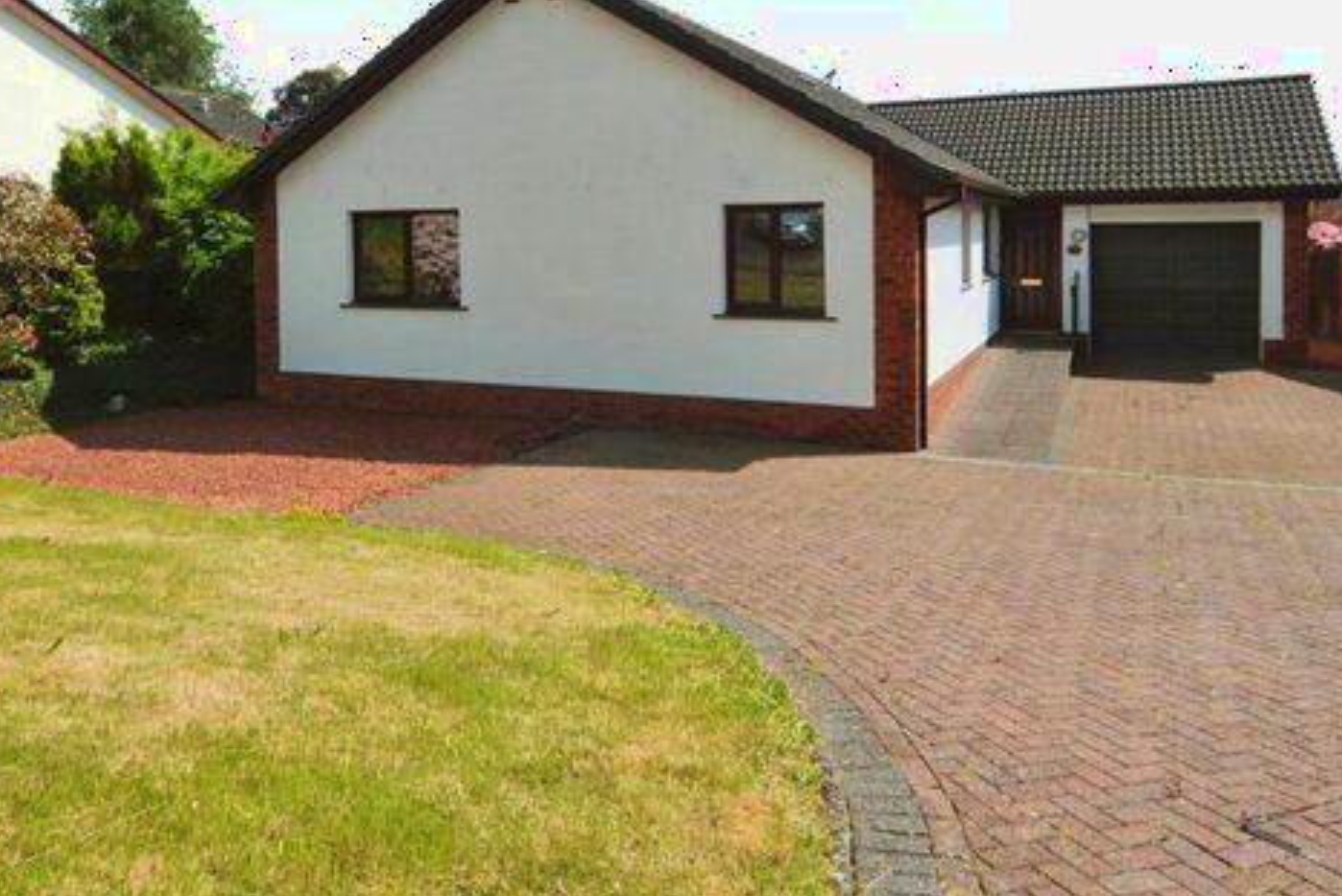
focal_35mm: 27
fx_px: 1007
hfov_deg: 67.4
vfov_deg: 46.6
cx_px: 654
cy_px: 252
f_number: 7.1
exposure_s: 1/500
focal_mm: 12
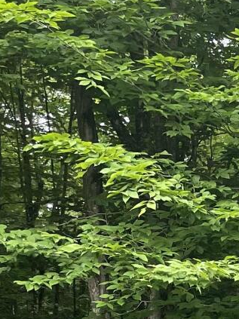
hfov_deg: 10.5
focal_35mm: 123
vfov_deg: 14.8
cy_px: 492
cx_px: 564
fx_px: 1133
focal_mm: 4.2
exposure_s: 1/121
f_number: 1.6
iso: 80
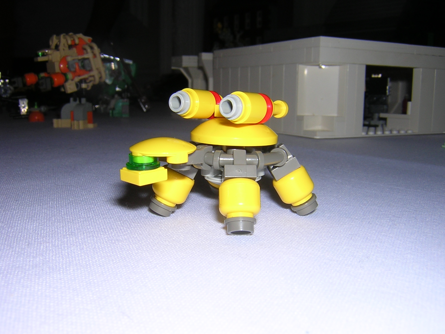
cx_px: 222
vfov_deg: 39.7
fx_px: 463
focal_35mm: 36
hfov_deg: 51.4
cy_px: 167
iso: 100
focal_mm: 4.7
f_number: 5.2
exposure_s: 1/60.1
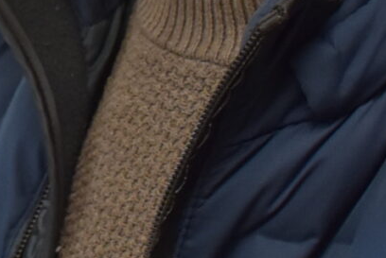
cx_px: -254
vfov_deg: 5.9
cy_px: -255
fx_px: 2426
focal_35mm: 226
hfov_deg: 8.8
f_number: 4
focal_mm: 24
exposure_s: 1/60
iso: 640
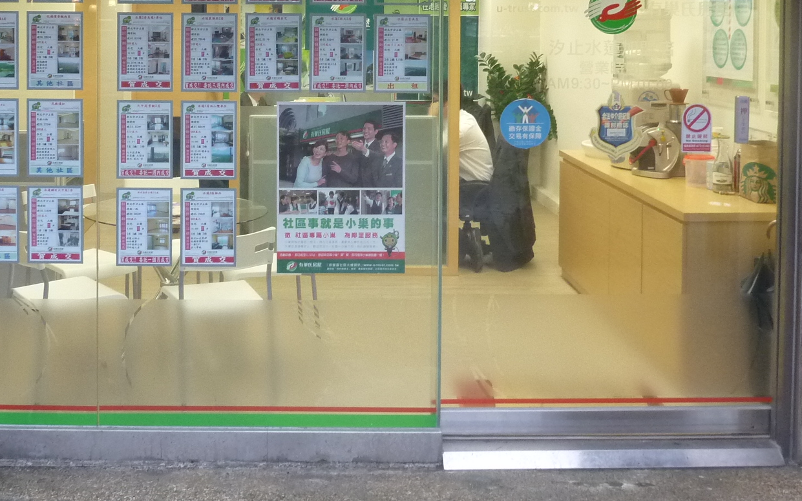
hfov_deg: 40.7
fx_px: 1071
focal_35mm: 49
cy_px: 47
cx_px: 293
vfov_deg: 25.5
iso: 320
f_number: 3.3
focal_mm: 5
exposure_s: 1/30
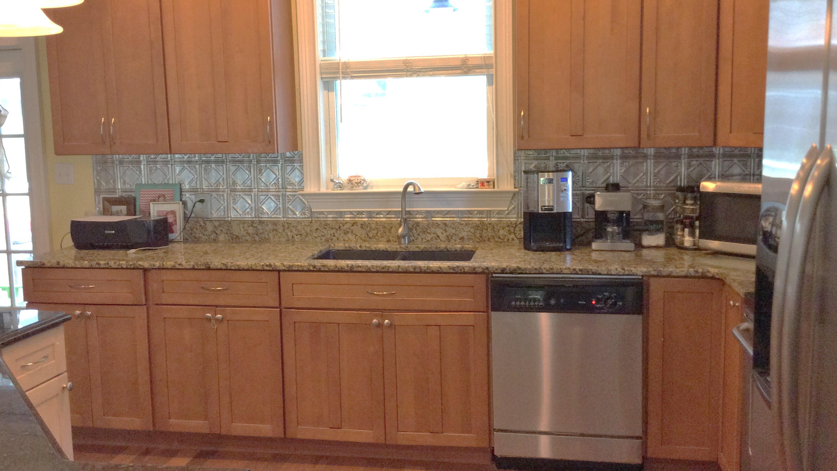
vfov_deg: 32.0
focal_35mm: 37
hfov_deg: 54.0
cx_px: 412
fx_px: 821
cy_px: 209
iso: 100
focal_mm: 3.3
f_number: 2.4
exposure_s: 1/24
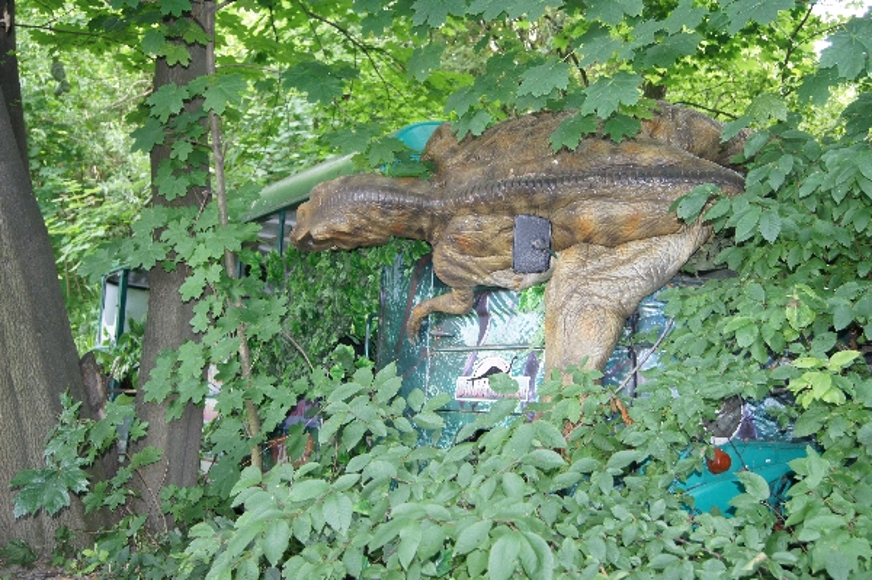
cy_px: 290
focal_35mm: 42
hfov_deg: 46.4
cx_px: 436
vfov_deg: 31.8
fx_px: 1016
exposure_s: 1/60
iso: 640
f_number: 4.5
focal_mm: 28
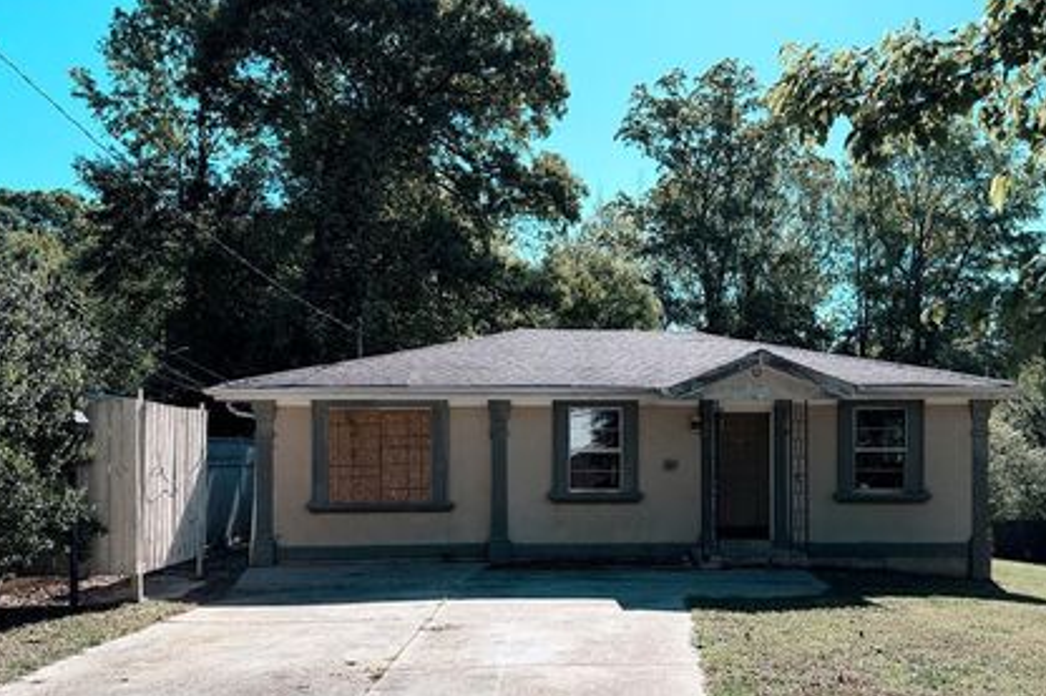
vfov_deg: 43.1
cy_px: 449
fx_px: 871
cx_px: 596
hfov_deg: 61.7
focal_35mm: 30
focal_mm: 6.76
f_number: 1.78
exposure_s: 1/2801
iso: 100
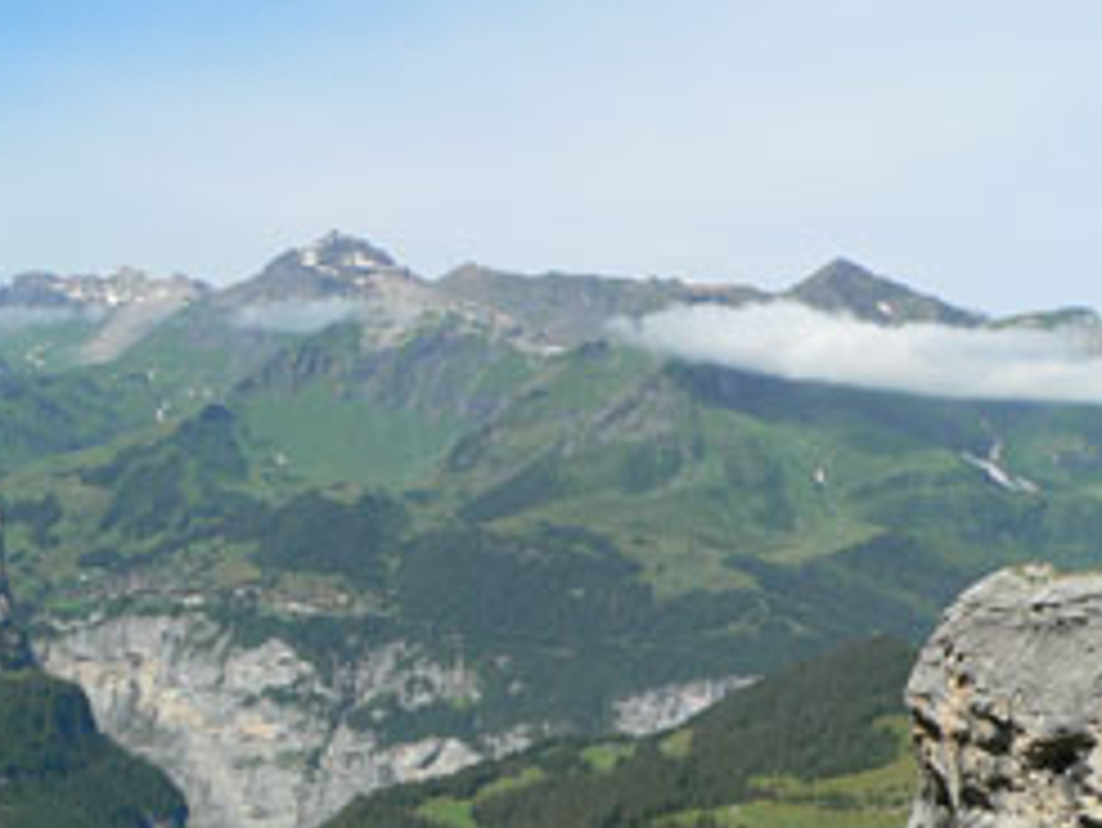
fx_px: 2102
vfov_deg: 21.8
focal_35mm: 66
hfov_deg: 28.3
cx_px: 121
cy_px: 738
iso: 80
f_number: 4.6
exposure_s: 1/500
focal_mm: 6
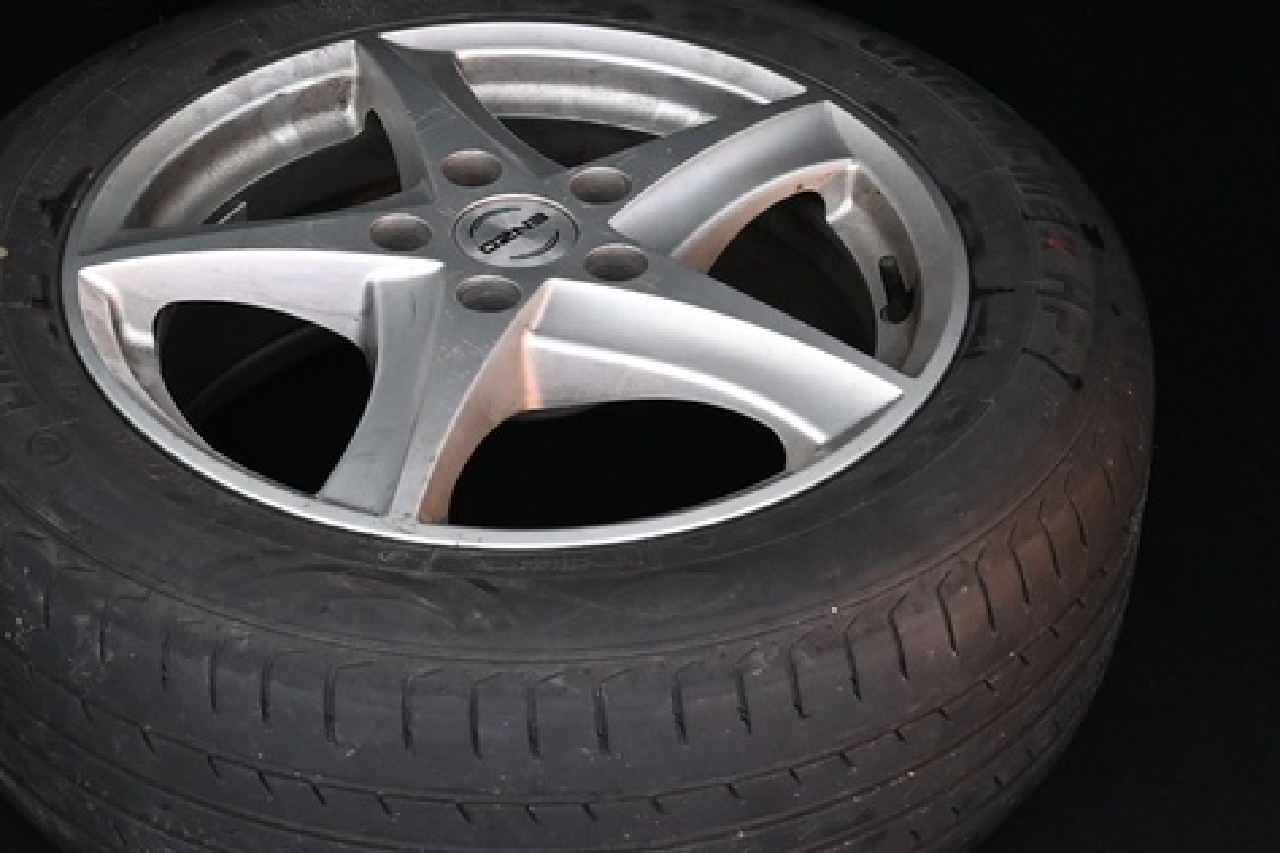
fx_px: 2915
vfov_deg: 16.5
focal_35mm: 82
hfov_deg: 24.7
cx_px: 494
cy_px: 175
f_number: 3.5
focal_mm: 16
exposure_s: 1/25
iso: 1100
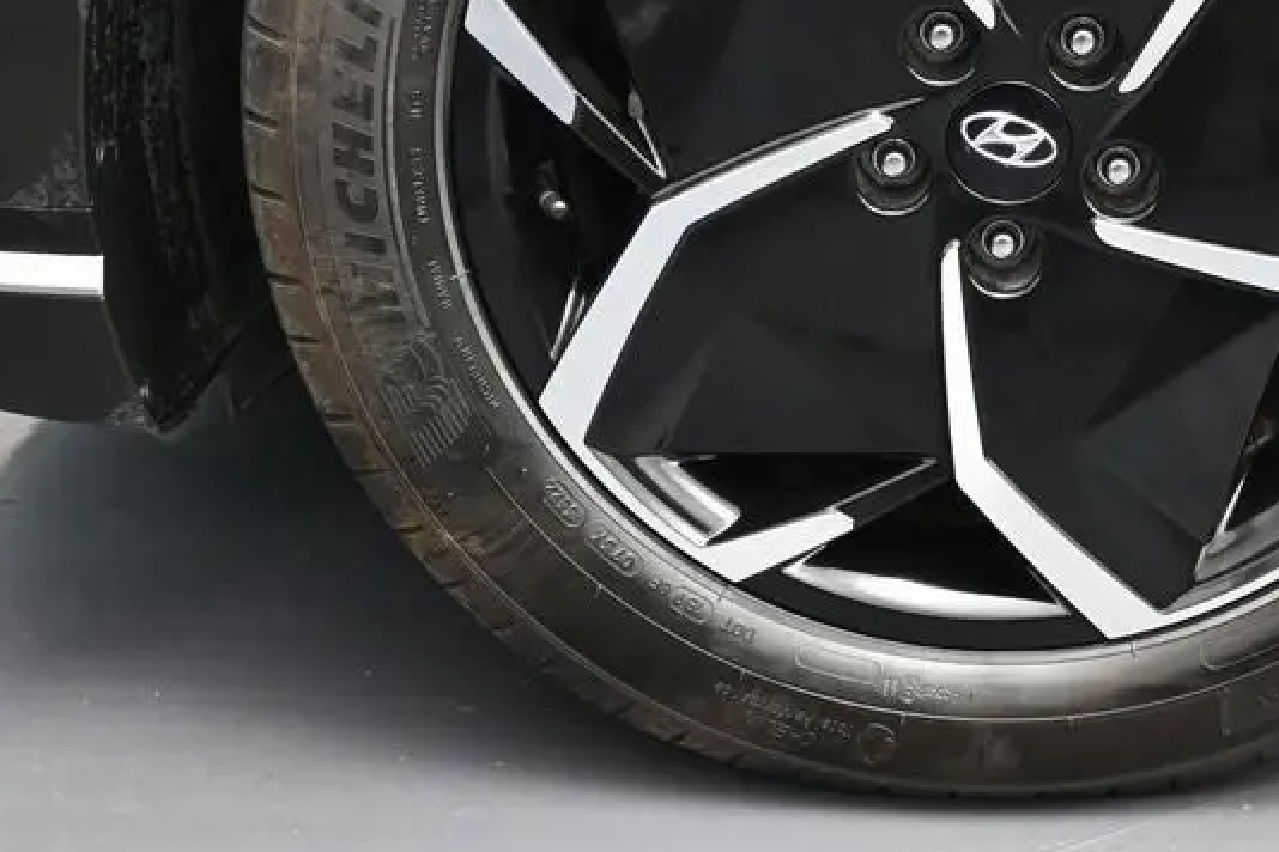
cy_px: 85
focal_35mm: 72
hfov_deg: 27.6
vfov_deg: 18.6
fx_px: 2556
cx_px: 1006
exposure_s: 1/125
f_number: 4.2
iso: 1400
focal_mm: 25
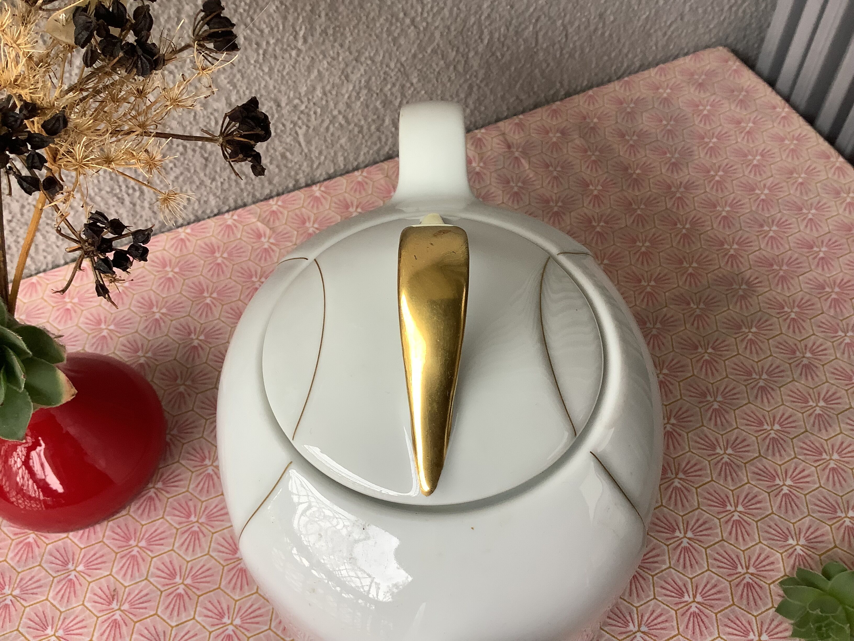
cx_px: 427
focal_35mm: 31
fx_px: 765
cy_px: 320
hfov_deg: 58.4
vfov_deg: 45.4
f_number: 2.4
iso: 64
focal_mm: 3.3
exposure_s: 1/60
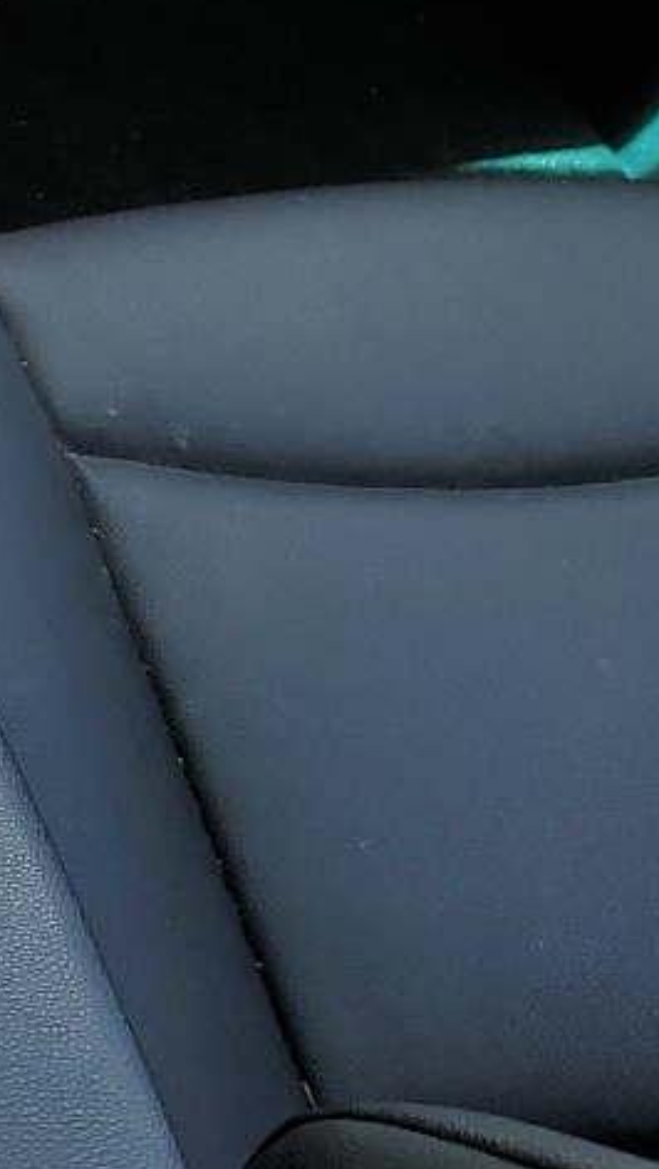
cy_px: 25
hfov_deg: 11.2
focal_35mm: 96
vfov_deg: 21.5
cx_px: -726
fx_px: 2978
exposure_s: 1/244
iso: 50
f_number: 1.5
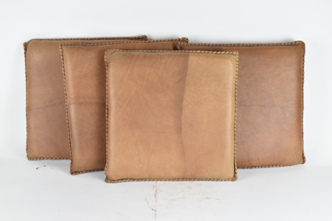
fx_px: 623
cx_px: 166
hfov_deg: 29.9
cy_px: 110
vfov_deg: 20.2
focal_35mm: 68
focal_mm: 45
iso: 800
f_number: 8
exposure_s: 1/125
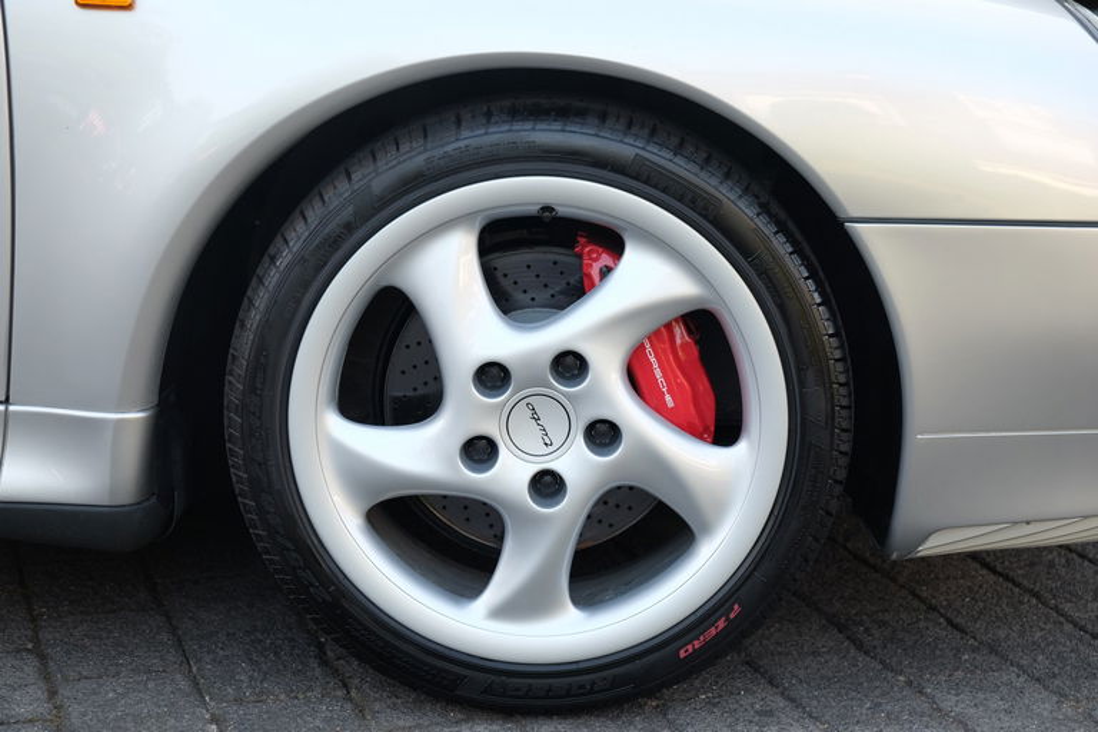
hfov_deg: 29.2
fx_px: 2104
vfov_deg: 19.7
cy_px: 366
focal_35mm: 69
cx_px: 549
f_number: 4
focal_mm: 46.3
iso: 200
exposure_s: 1/120
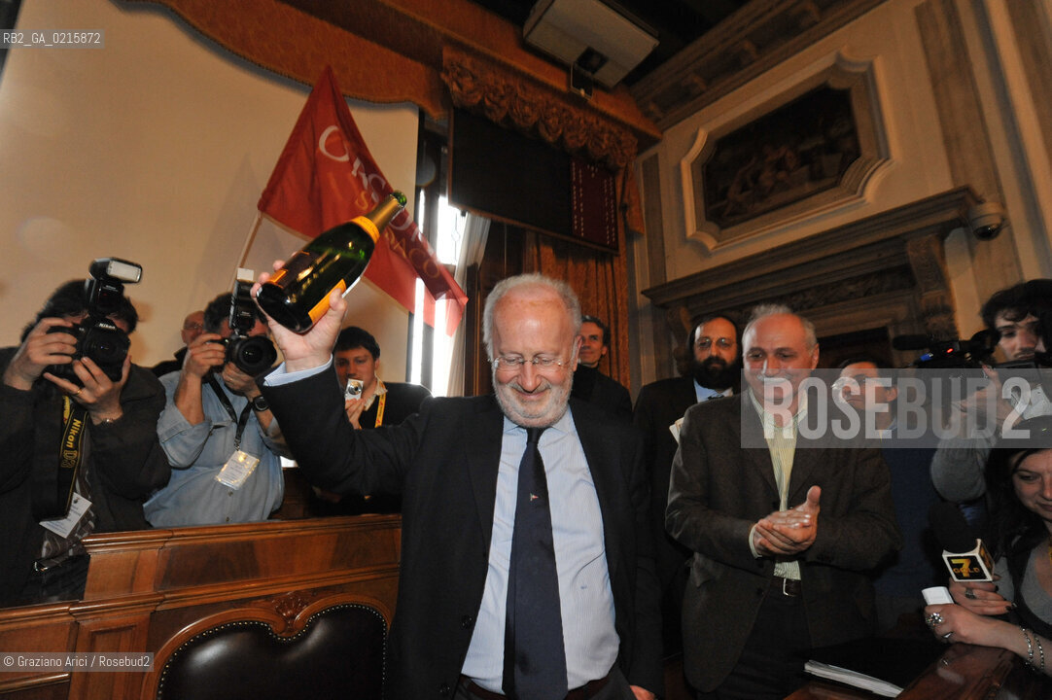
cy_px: 350
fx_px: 526
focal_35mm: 18
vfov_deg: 67.3
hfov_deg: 90.0
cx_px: 526
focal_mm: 18
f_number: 10
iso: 3200
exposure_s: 1/60
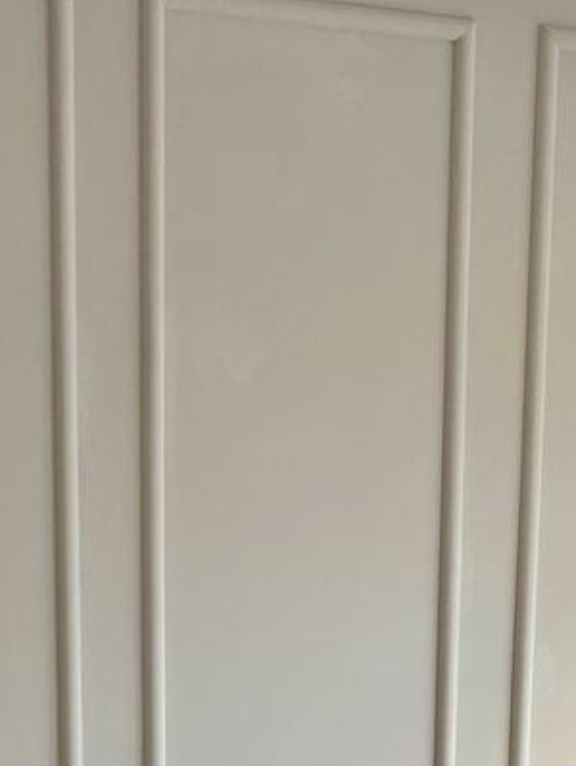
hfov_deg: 14.8
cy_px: 1194
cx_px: 276
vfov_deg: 17.4
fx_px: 2215
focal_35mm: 100
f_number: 1.5
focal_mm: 5.7
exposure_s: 1/60
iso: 64
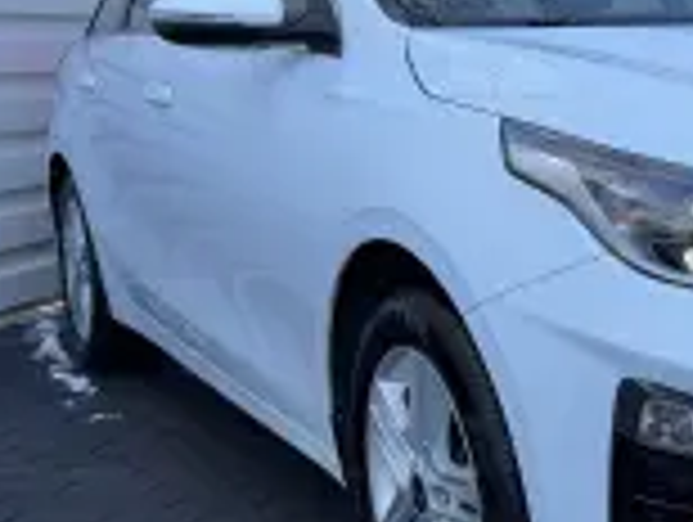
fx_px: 1123
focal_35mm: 56
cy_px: 292
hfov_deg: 31.6
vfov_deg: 26.2
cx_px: 702
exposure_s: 1/1250
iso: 80
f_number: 1.78
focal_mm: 6.76
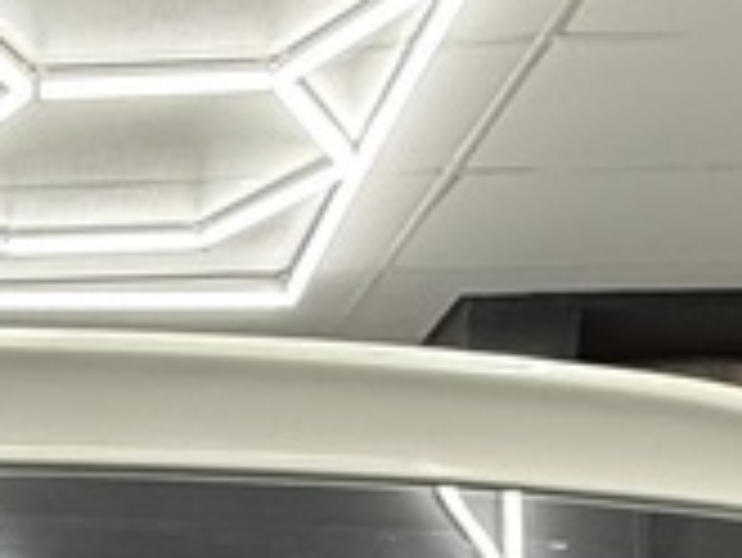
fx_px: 1866
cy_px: 1508
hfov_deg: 21.1
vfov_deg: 12.0
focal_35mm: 87
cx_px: -130
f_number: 2.2
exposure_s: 1/50
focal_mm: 2.22
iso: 200
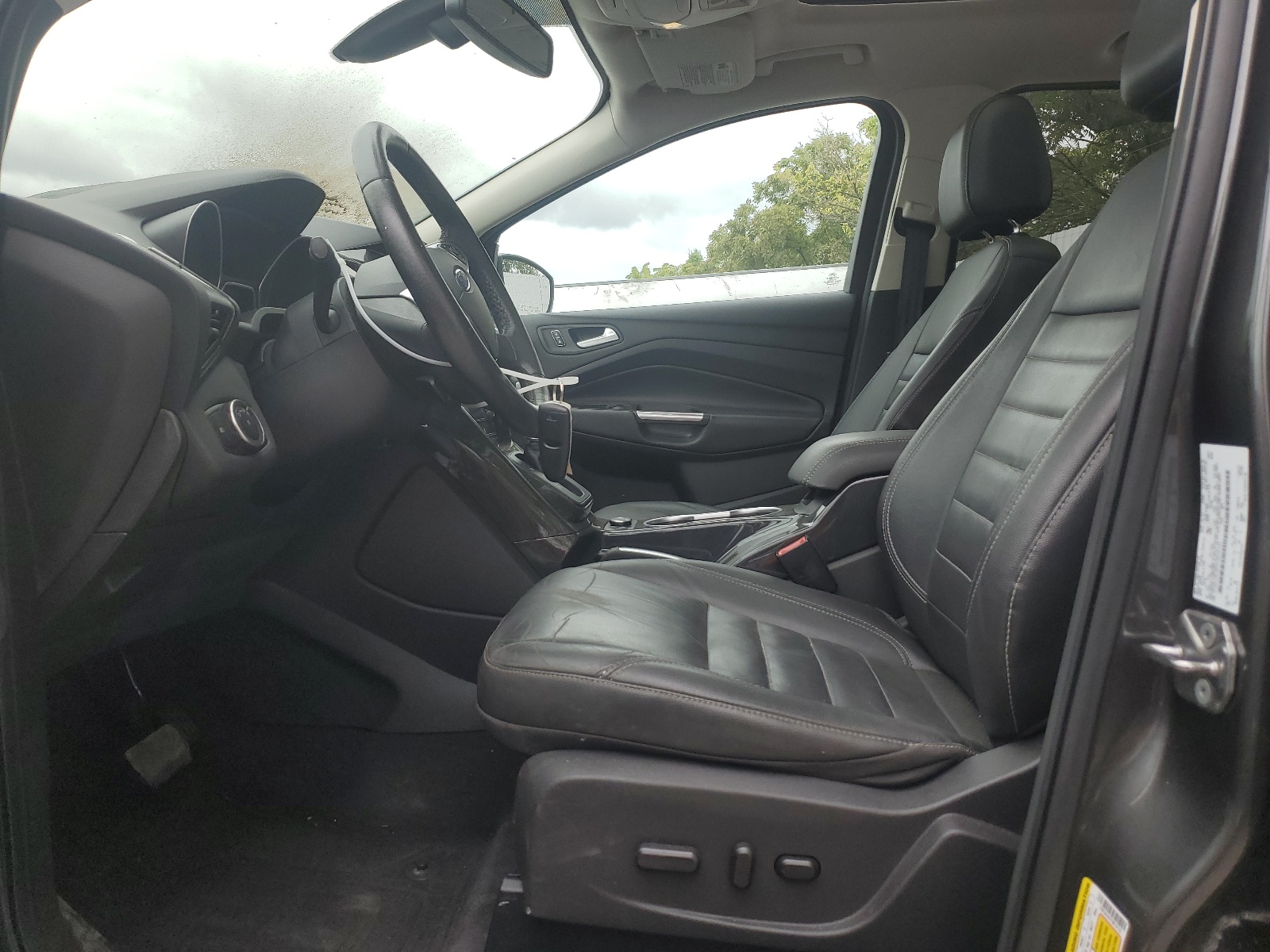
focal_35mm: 26
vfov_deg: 53.1
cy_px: 476
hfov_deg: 67.3
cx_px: 635
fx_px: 954
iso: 50
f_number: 1.5
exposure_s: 1/909
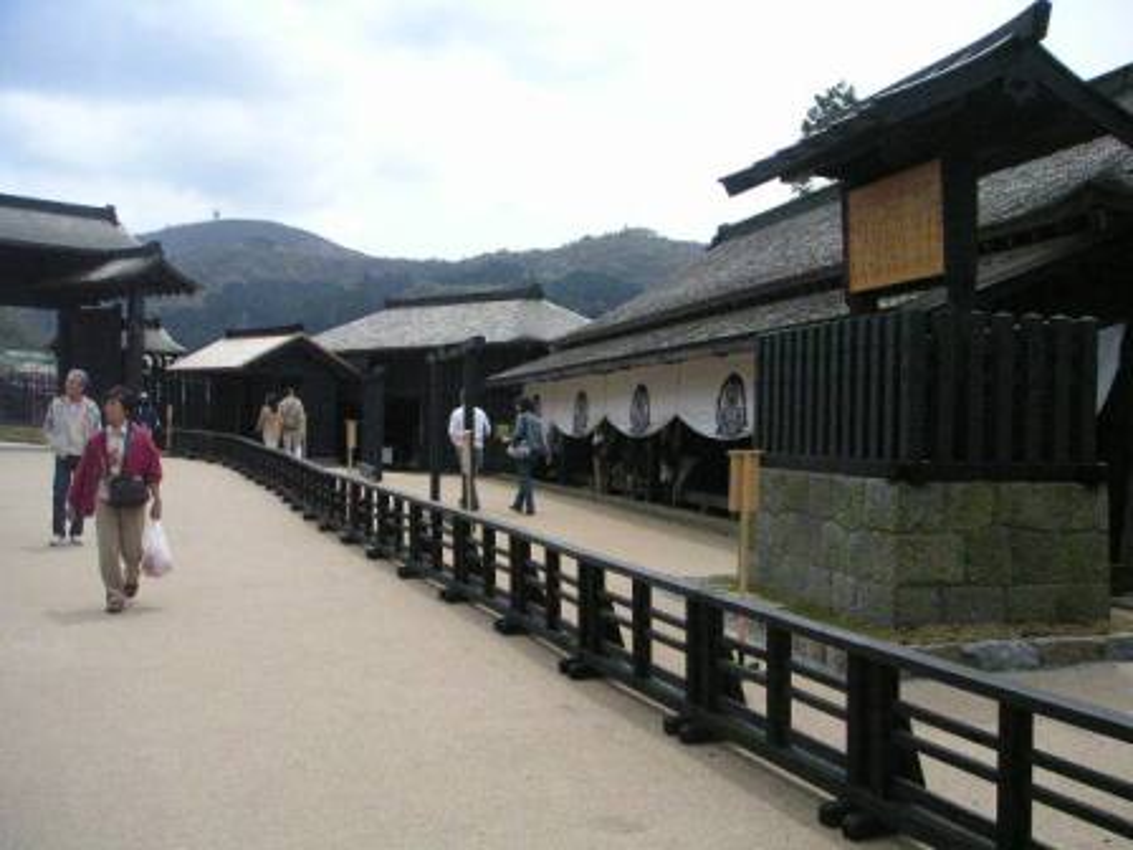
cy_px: 425
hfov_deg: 49.0
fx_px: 1244
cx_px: 566
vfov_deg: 37.7
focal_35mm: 38
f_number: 6.7
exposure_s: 1/1000
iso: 400
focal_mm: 6
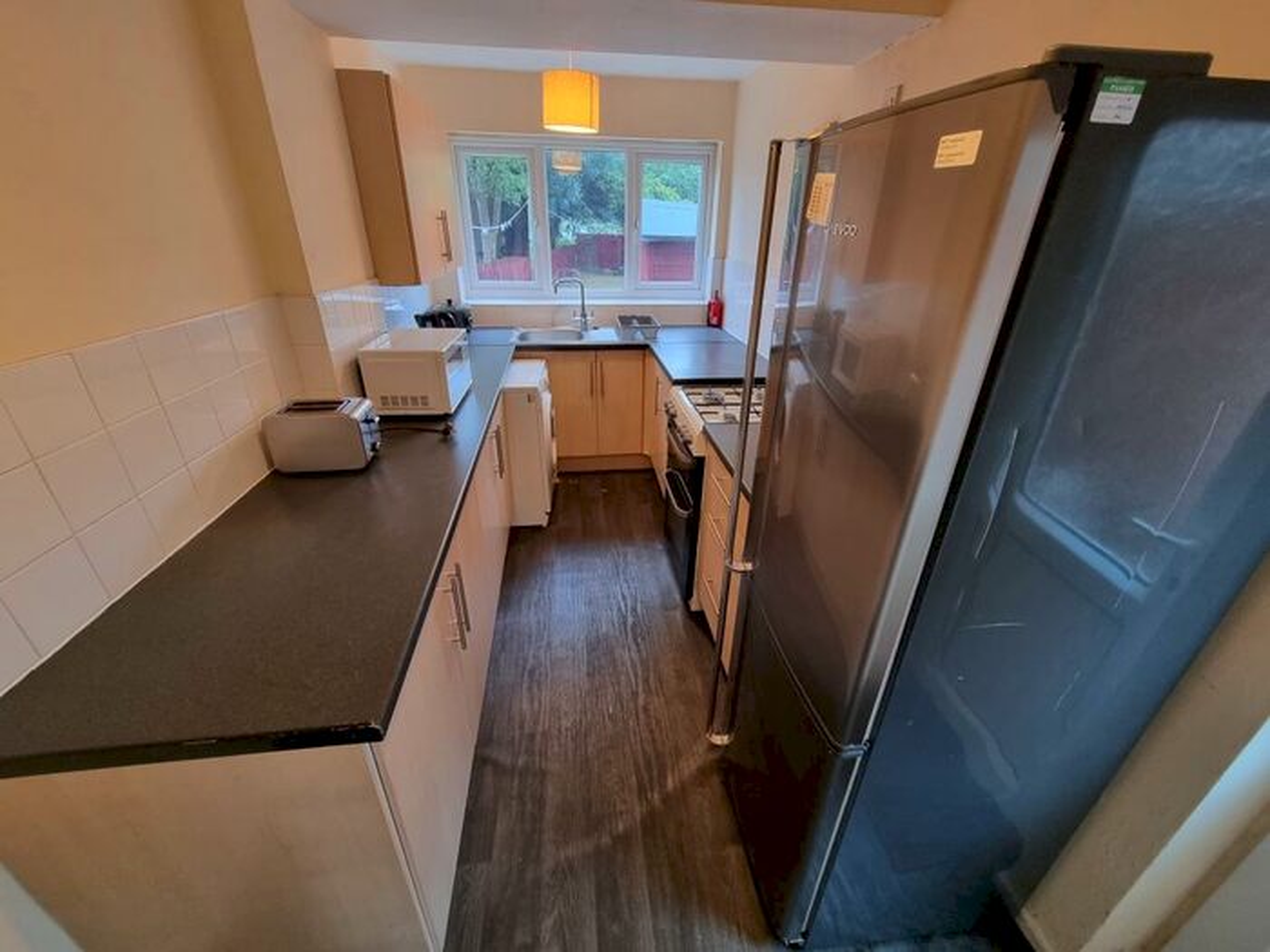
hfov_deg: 106.2
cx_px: 635
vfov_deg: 89.9
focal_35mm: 13
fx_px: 477
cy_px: 476
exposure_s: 1/50
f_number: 2.2
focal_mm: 2.2
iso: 400
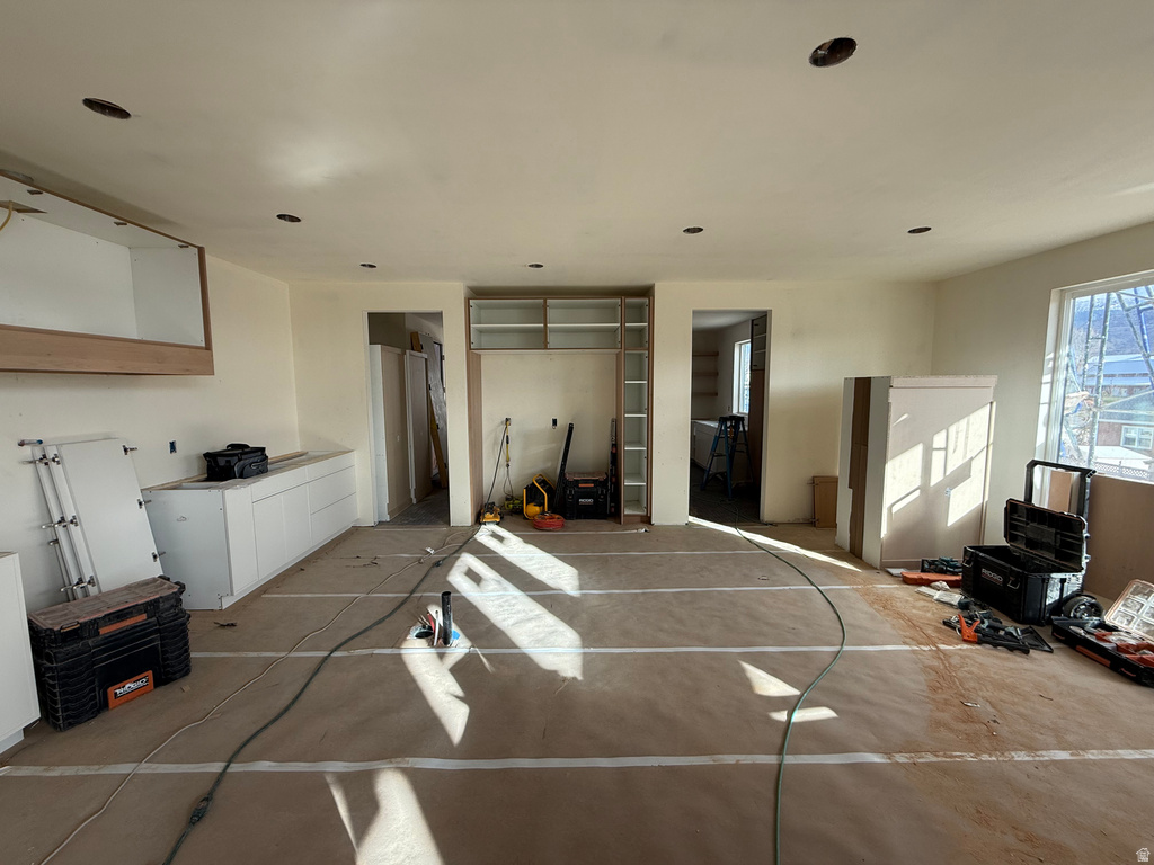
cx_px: 577
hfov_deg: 102.1
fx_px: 467
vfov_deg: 85.7
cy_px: 432
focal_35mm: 14
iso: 64
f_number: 2.2
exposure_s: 1/161
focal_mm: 2.22
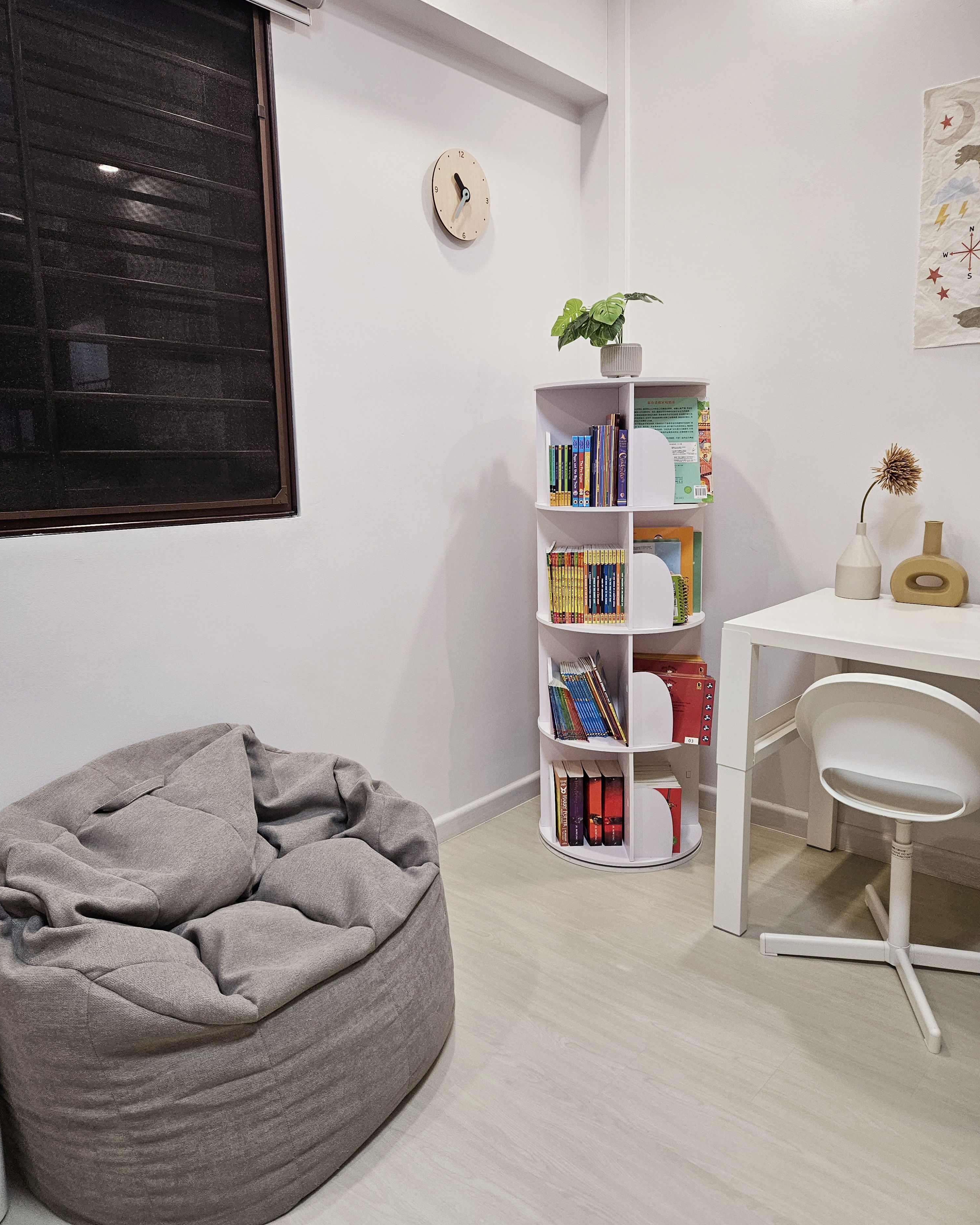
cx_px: 489
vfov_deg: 70.3
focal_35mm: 24
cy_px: 587
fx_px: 870
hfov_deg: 58.8
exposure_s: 1/100
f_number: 1.8
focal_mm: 5.4
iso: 250
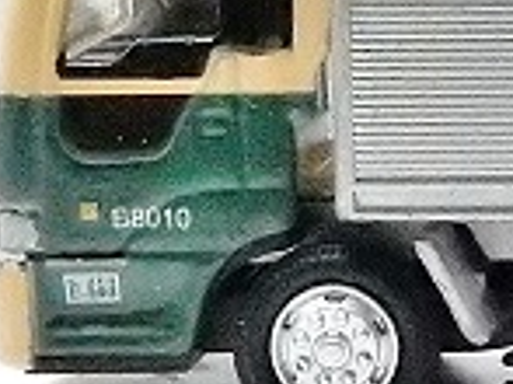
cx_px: 1207
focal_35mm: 285
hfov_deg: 6.6
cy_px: -80
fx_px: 4220
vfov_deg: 5.2
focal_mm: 10.7
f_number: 4.5
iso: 3200
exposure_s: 1/160
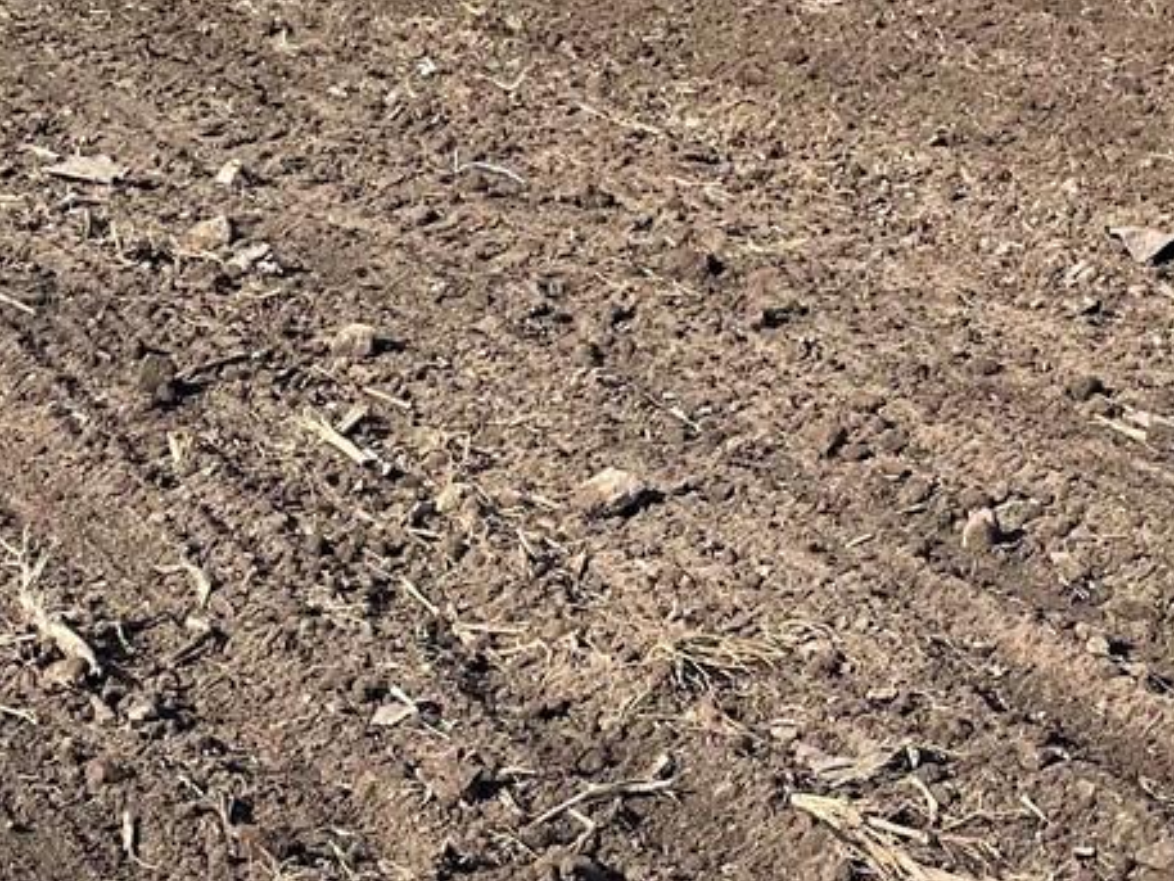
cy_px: 452
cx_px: 981
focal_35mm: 91
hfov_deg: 21.2
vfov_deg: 16.2
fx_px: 3087
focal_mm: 4.2
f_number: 1.6
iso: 32
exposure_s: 1/1618
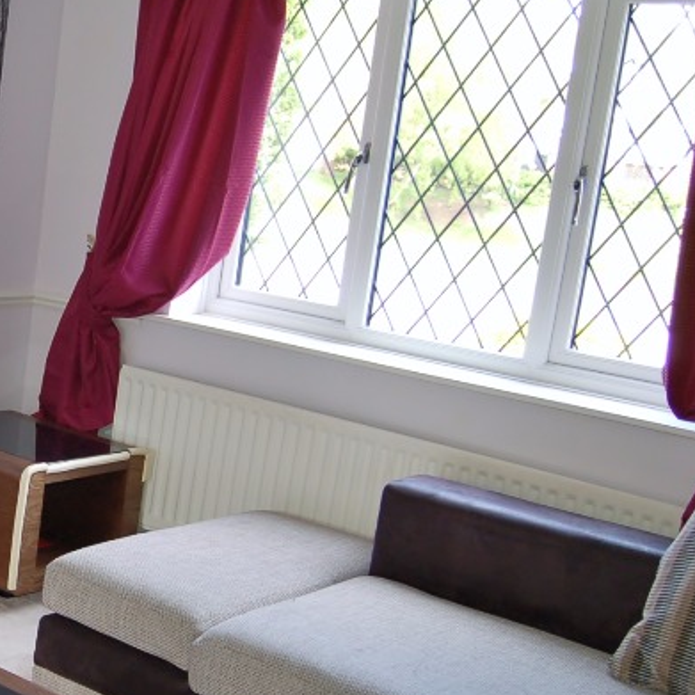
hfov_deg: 26.4
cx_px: -64
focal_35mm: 60
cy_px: 412
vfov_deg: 28.5
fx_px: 1363
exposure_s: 1/60
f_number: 3.5
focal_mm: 18
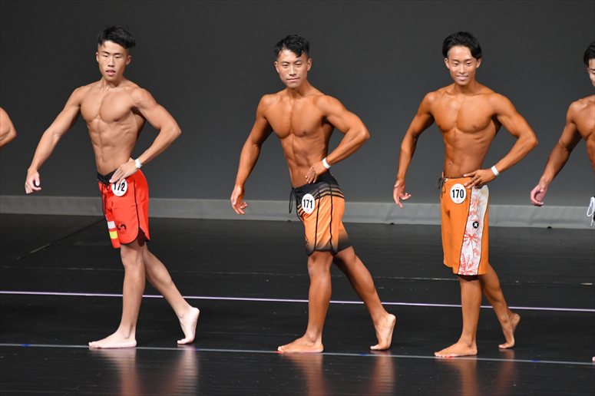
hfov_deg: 6.0
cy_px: 198
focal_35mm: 345
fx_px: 5699
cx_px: 298
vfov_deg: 4.0
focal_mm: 230
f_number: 5.6
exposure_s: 1/400
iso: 4000
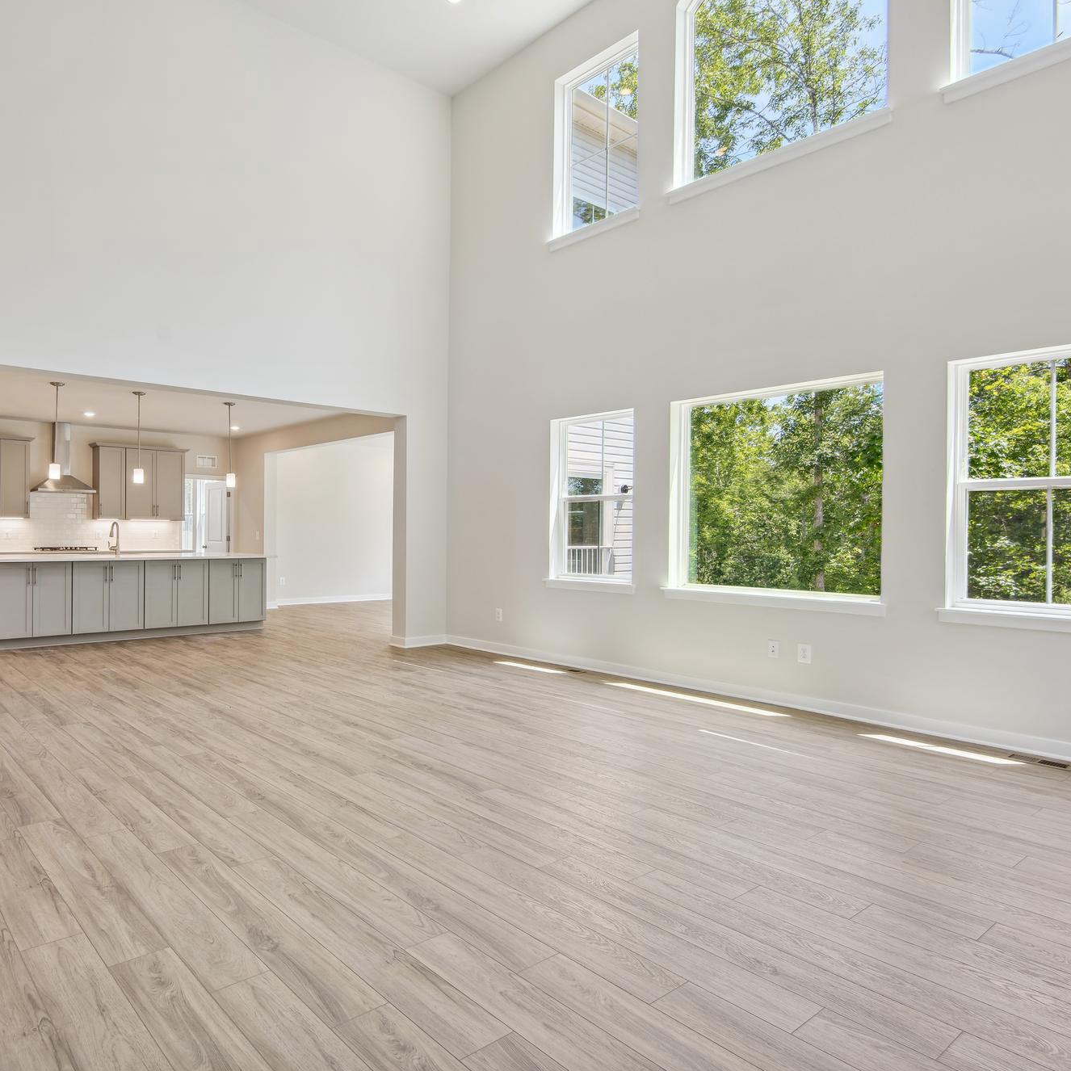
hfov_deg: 70.7
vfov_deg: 72.1
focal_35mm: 21
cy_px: 532
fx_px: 735
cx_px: 387
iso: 200
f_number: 8
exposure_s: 1/30
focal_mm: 16
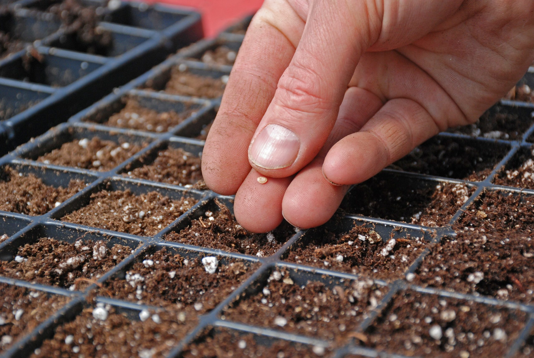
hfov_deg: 19.4
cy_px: 179
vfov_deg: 13.1
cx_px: 267
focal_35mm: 105
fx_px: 1559
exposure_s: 1/500
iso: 320
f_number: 5.6
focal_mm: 70
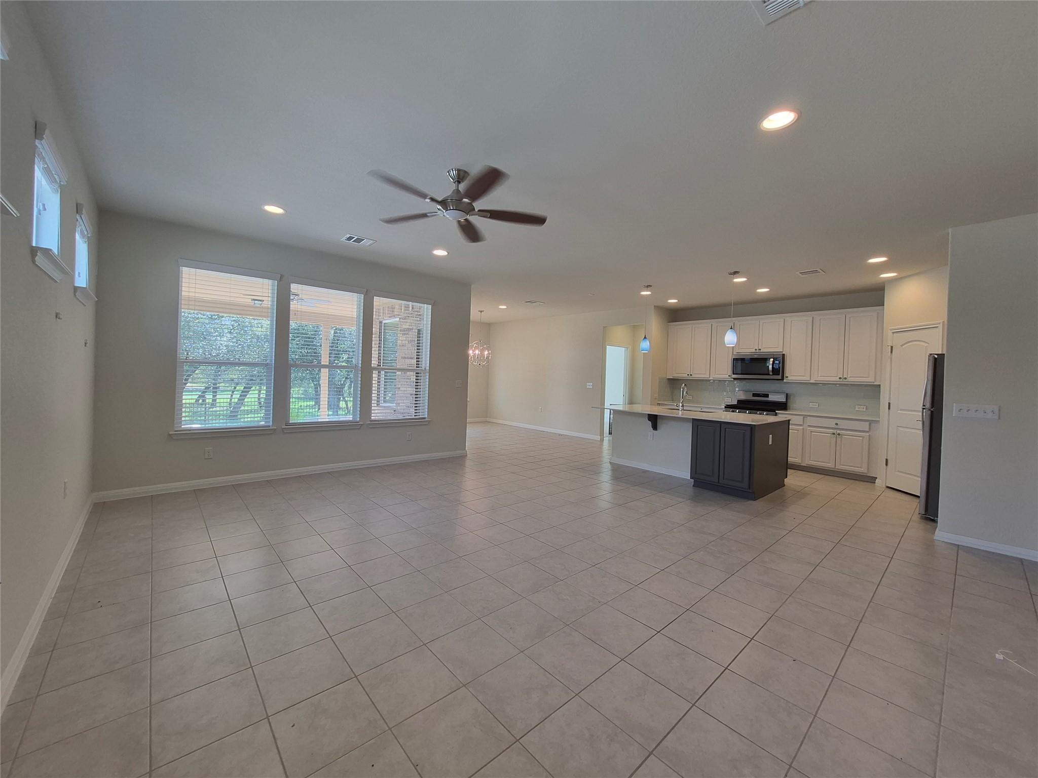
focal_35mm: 13
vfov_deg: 89.9
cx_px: 519
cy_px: 389
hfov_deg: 106.2
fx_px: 390
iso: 80
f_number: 2.2
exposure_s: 1/60
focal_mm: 1.74
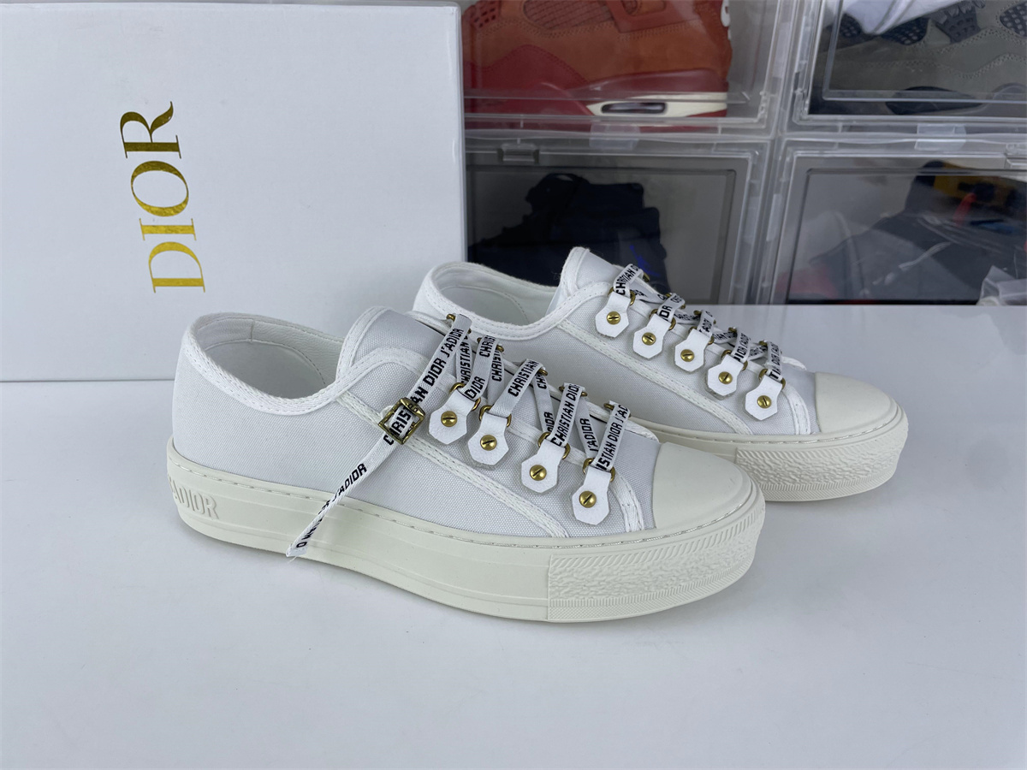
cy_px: 385
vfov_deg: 53.1
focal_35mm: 26
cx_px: 514
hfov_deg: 67.3
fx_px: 771
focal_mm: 4.2
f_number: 1.6
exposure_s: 1/351
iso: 32
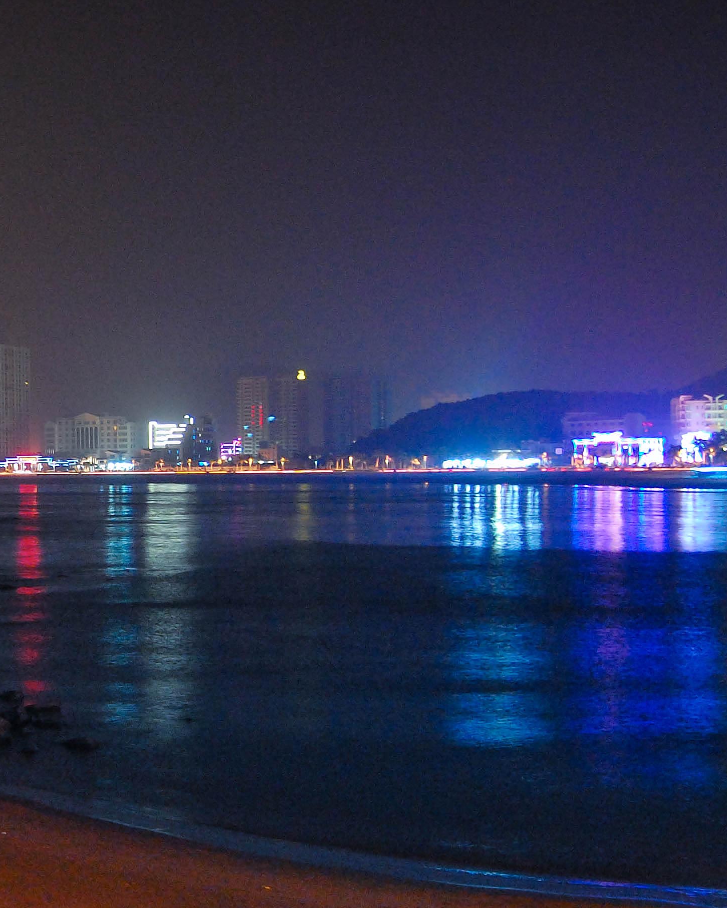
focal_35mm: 56
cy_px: 476
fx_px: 1506
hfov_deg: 25.7
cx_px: -4
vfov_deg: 33.6
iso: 1600
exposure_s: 1.1
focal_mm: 24
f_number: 4
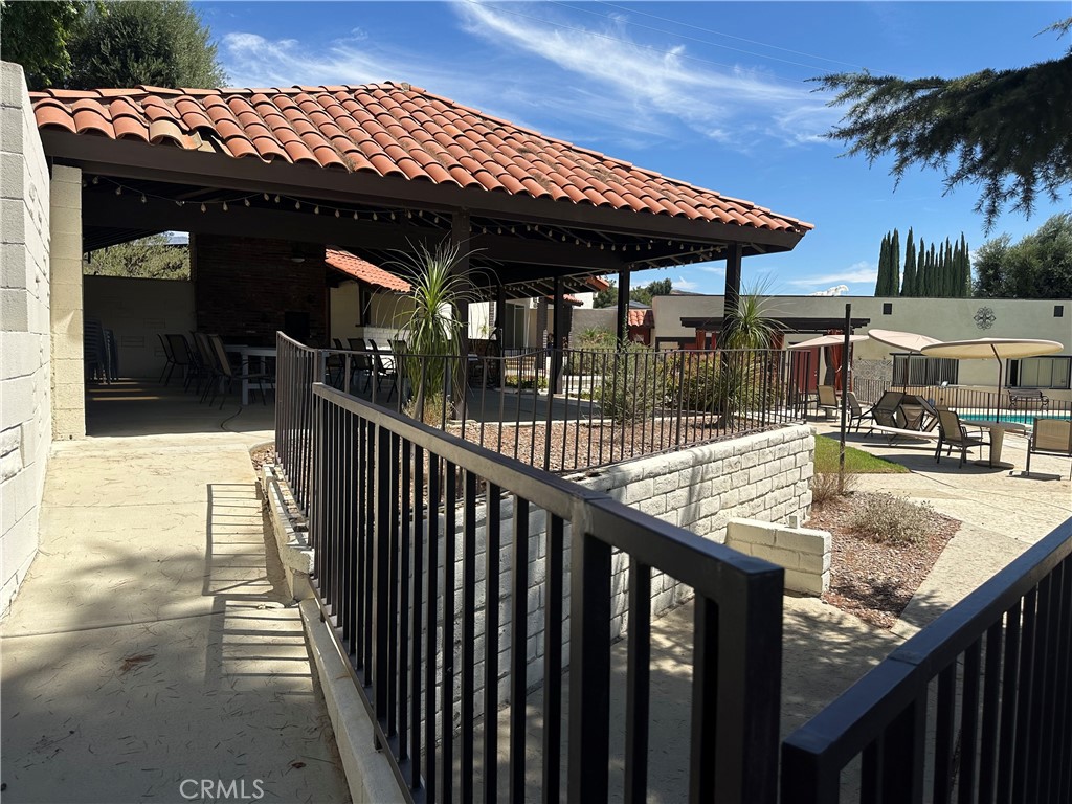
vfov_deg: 56.8
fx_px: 743
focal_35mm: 24
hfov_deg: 71.6
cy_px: 402
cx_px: 536
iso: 80
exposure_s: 1/4016
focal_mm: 6.86
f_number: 1.78
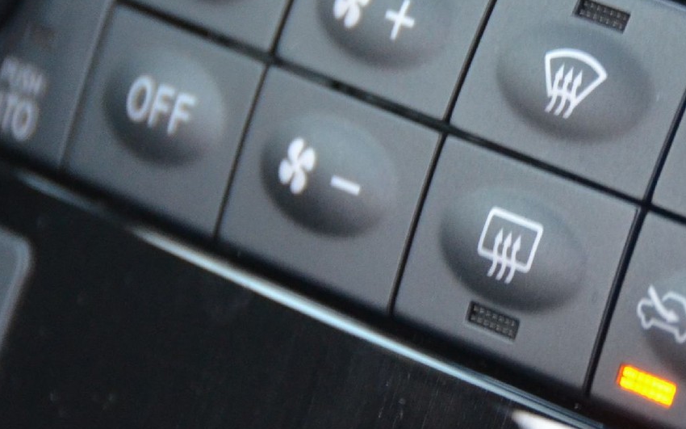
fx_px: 6879
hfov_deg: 5.7
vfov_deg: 3.6
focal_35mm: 368
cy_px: 131
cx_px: 631
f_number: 5
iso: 1600
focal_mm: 82
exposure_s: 1/50
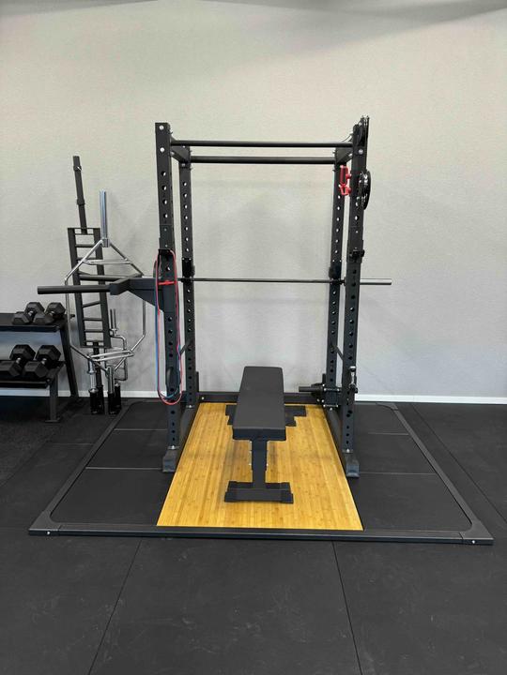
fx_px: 469
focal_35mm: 24
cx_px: 254
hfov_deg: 56.8
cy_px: 338
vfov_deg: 71.6
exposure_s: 1/50
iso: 200
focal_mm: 6.76
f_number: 1.78
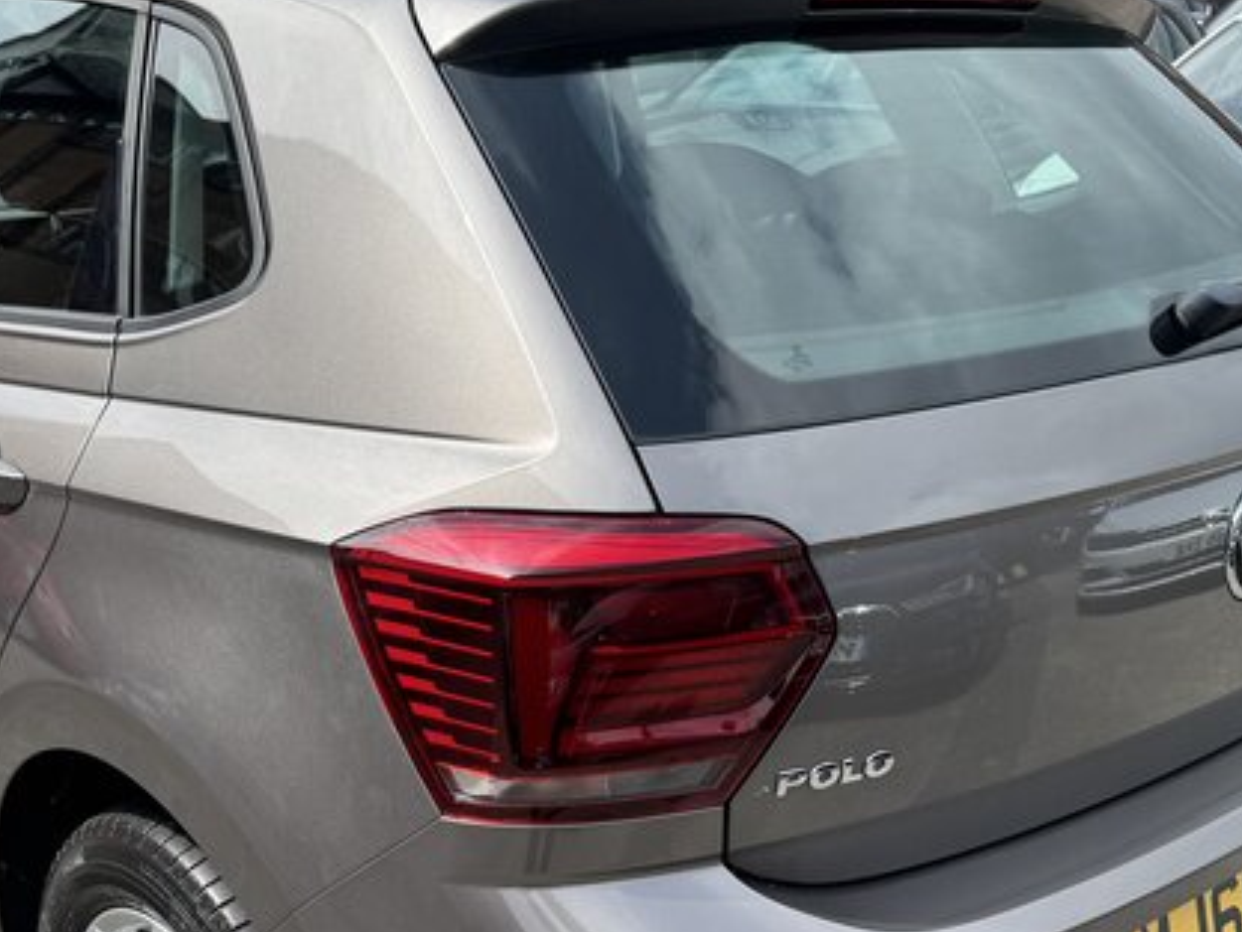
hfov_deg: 41.1
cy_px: 658
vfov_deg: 31.2
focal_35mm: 46
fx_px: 1651
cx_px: 503
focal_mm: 6.76
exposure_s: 1/2331
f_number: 1.78
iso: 80
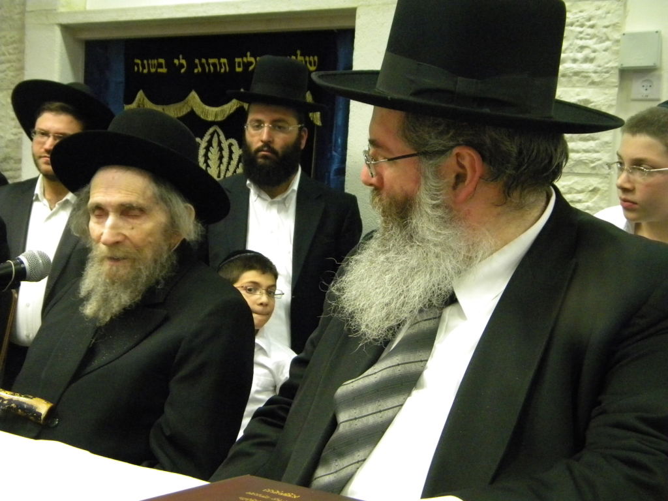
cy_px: 250
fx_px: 791
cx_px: 334
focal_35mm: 41
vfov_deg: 35.1
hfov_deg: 45.8
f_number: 3.8
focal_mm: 7.3
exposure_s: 1/53.7
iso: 800
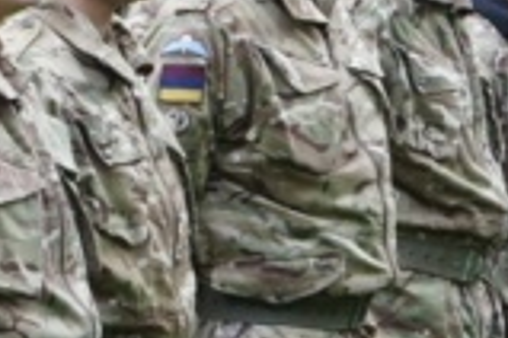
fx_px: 3697
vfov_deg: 5.2
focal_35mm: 262
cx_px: -732
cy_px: 507
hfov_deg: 7.3
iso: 400
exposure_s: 1/60
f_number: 9
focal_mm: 29
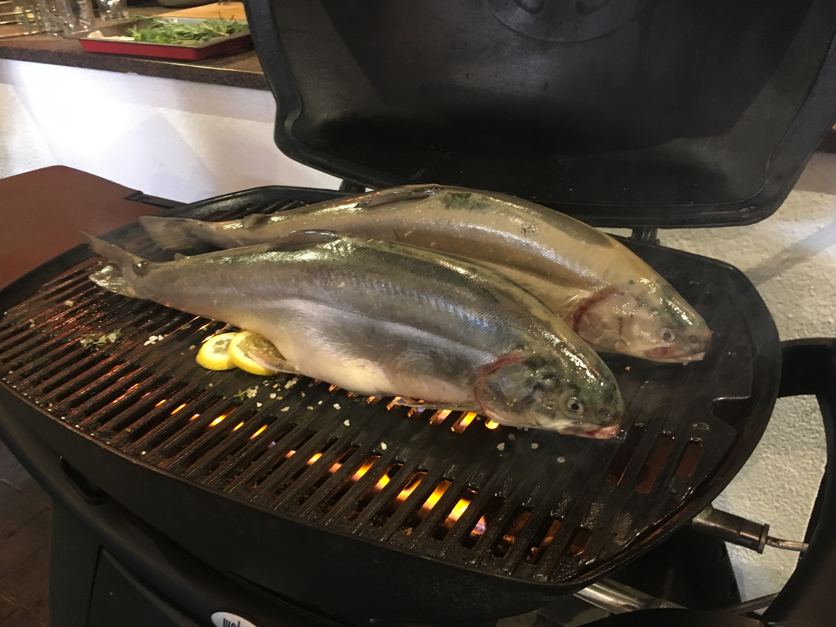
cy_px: 311
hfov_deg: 60.0
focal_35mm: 30
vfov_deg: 46.8
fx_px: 724
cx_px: 414
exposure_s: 1/17
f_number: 2.2
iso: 200
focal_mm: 4.15
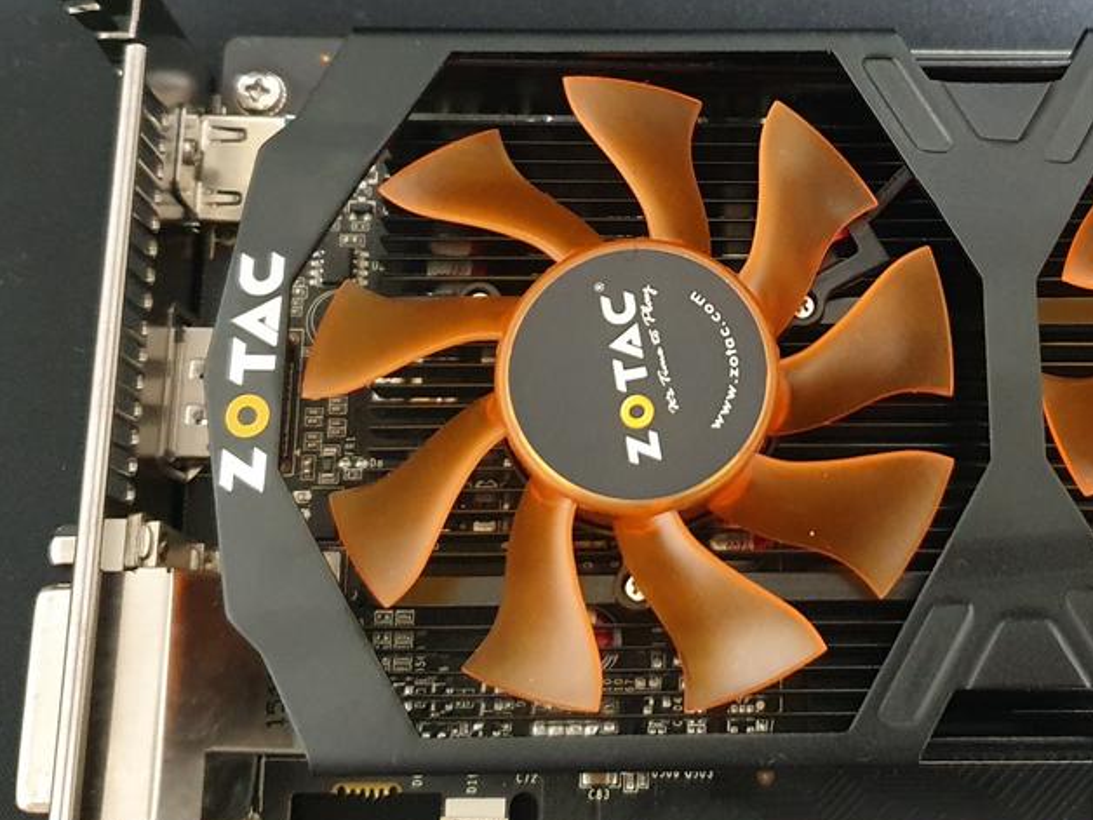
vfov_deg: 27.4
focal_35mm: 53
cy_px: 289
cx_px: 794
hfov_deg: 35.5
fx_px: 1673
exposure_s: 1/20
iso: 640
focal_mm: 4.32
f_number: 1.5
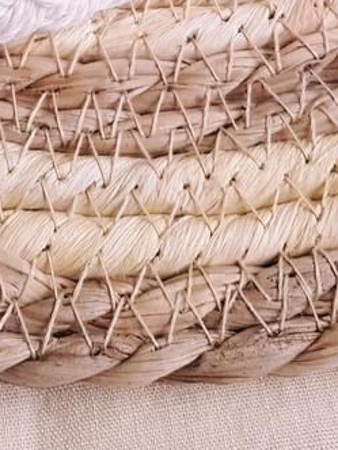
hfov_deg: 15.5
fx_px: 1224
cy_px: -306
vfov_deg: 17.7
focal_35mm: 94
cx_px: 11
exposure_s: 1/580
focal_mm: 4.2
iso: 40
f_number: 1.7
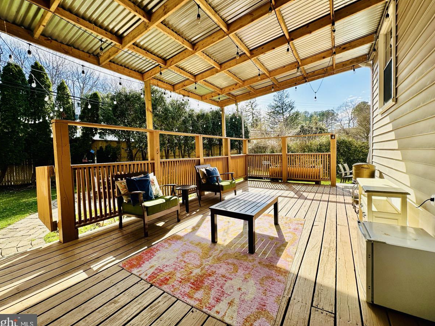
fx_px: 188
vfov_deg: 81.7
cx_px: 213
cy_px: 158
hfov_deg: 98.2
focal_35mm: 15
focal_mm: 2.22
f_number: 2.2
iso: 40
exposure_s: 1/759
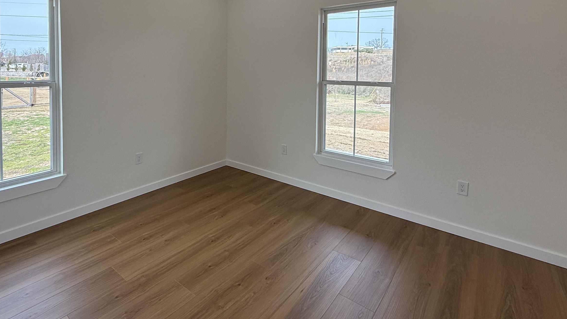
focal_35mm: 20
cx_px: 253
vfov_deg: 53.4
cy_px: 80
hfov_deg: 86.3
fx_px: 301
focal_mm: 2.22
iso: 64
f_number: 2.2
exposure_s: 1/251
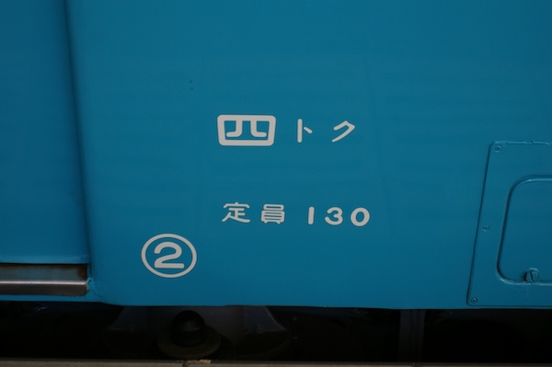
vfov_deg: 21.0
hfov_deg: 31.2
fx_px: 988
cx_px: 276
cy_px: 184
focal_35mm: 64
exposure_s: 1/250
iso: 400
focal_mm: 43
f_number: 4.5
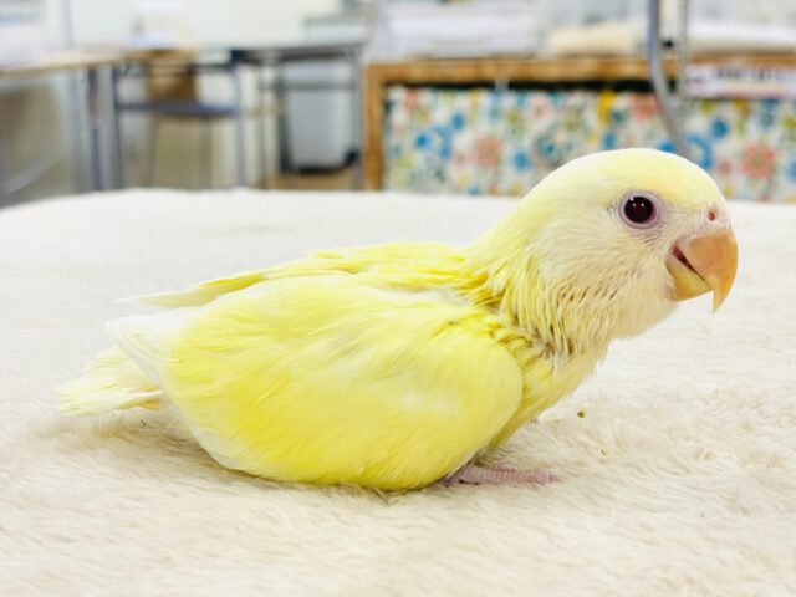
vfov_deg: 28.0
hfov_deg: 36.8
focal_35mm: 52
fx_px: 1196
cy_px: 298
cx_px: 398
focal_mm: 6
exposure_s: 1/99
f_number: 2
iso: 64
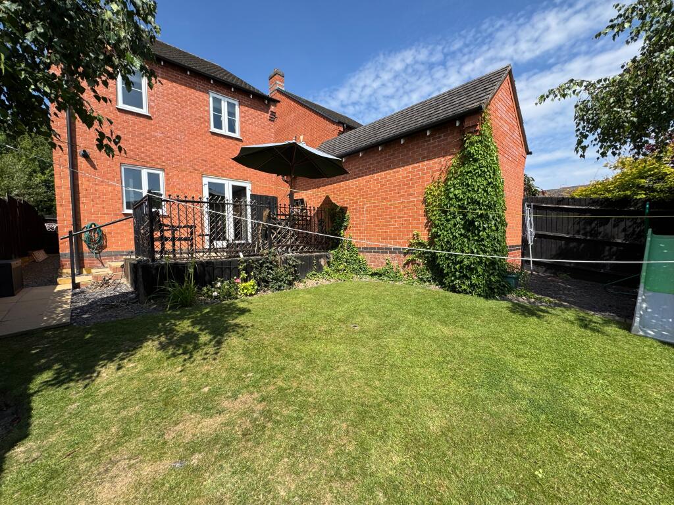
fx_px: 273
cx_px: 337
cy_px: 252
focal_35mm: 14
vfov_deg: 85.7
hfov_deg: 102.1
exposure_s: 1/1160
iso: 40
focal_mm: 2.22
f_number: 2.2
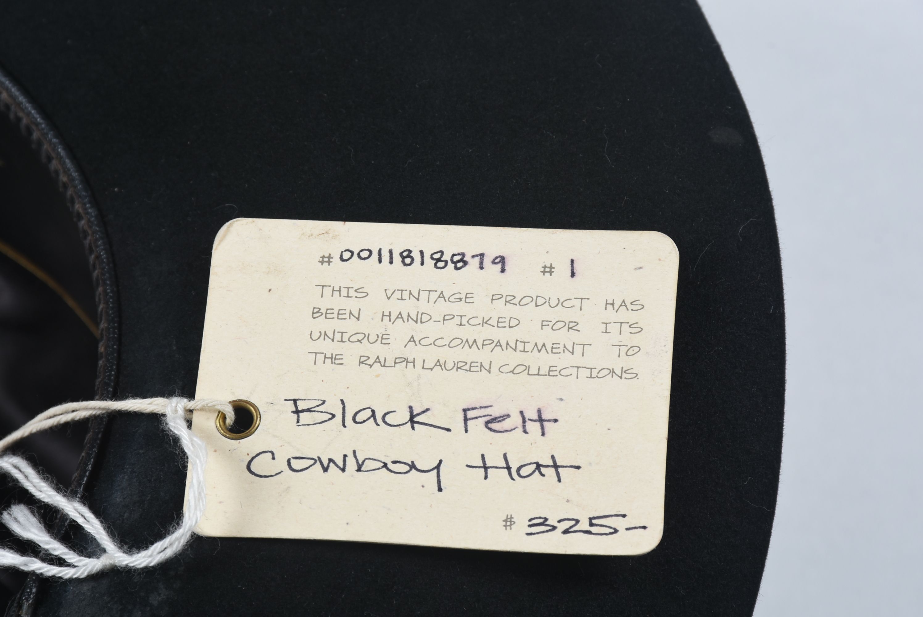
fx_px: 5388
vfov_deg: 6.6
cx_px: 462
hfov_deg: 9.8
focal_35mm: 210
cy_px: 308
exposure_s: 1/125
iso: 200
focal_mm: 140
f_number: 14
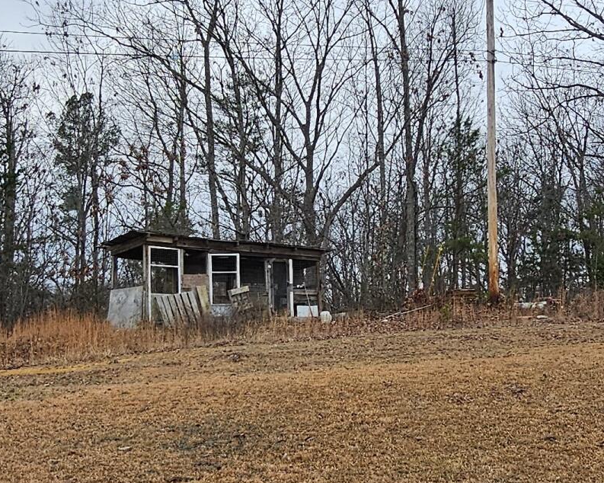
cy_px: 258
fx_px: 858
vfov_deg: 31.4
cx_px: 296
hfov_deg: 38.8
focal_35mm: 48
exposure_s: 1/253
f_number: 2.2
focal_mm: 2.2
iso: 50
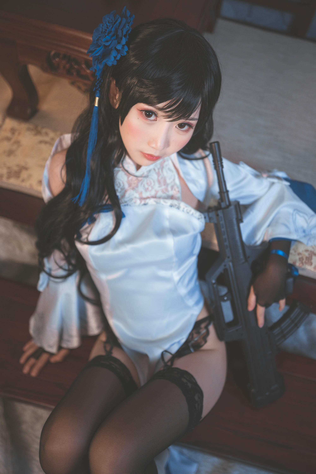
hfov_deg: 37.9
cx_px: 158
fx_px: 461
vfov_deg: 54.4
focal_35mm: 35
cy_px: 237
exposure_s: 1/80
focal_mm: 35
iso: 250
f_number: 2
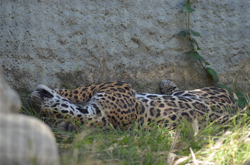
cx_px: 125
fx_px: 1715
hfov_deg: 8.3
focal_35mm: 248
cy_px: 82
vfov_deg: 5.5
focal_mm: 165
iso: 800
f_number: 4.5
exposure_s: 1/500
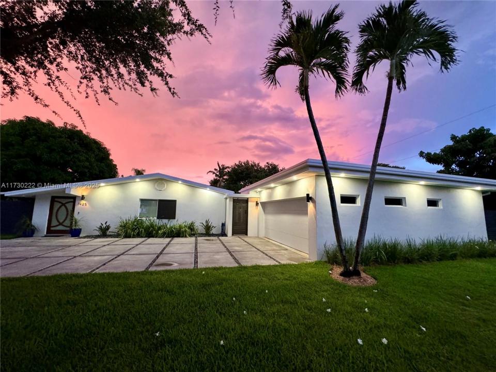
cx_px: 248
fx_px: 201
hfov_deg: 102.1
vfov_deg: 85.7
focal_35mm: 14
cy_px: 186
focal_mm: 2.22
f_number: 2.2
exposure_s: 1/60
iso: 500
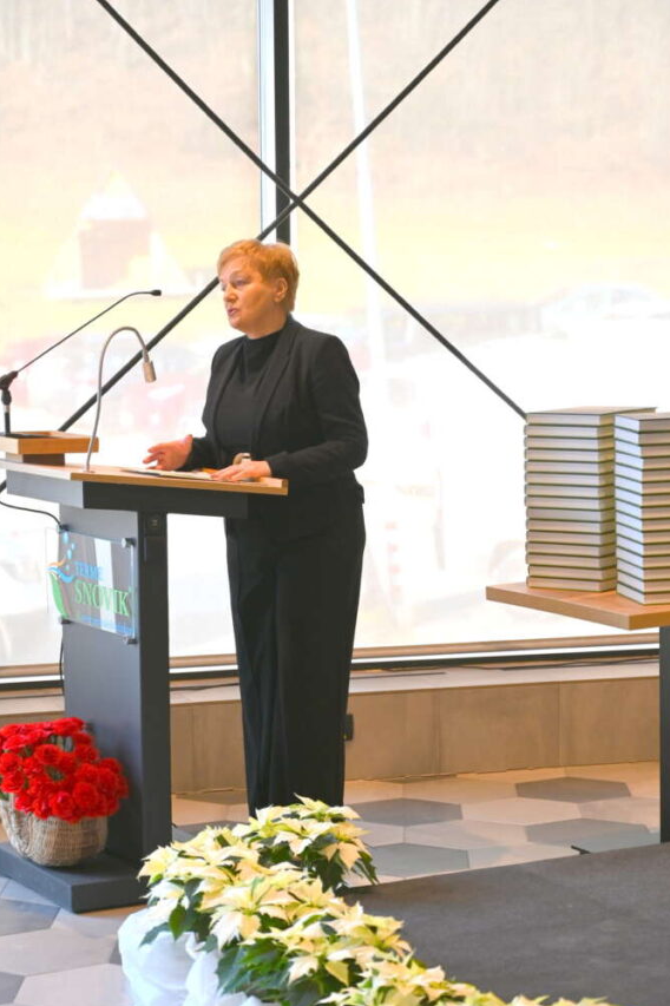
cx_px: 360
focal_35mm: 84
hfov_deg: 16.2
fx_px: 2347
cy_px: 585
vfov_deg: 24.2
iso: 800
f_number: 4
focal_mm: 70
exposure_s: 1/160
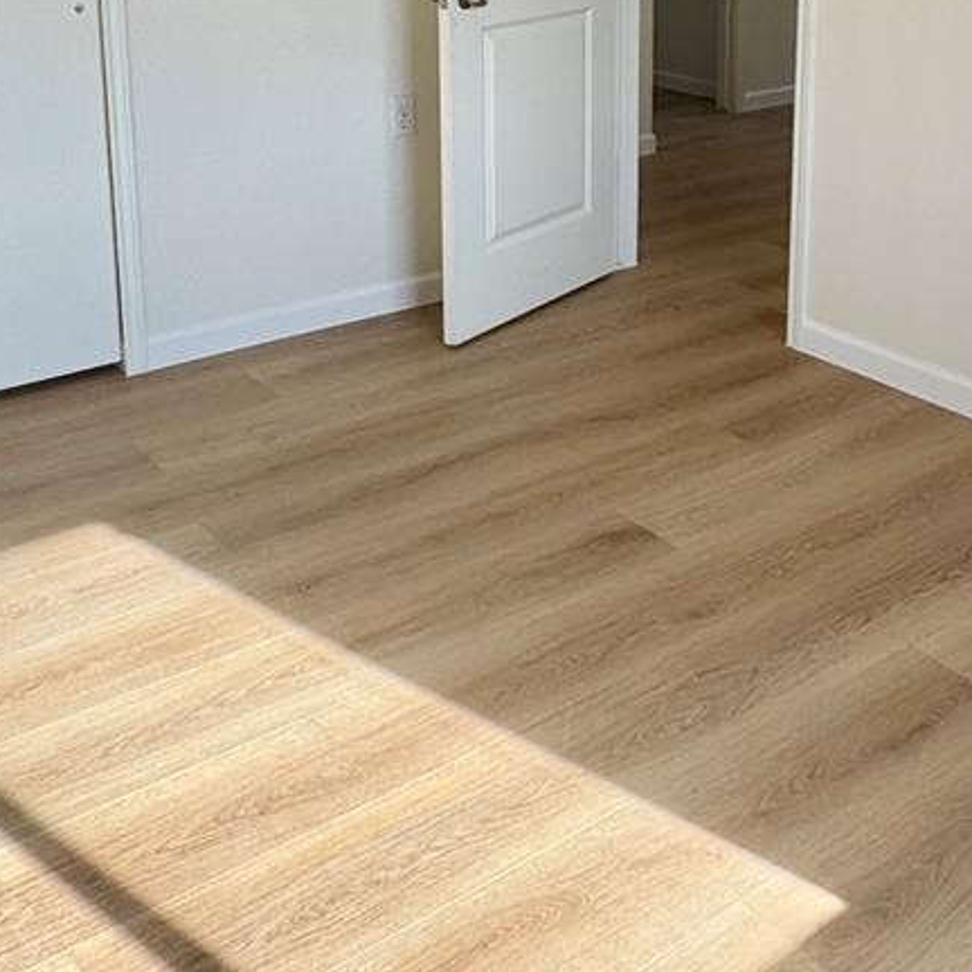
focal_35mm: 44
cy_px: 94
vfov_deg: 36.0
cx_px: 598
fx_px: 1398
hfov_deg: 38.1
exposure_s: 1/166
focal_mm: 2.22
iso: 40
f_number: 2.2
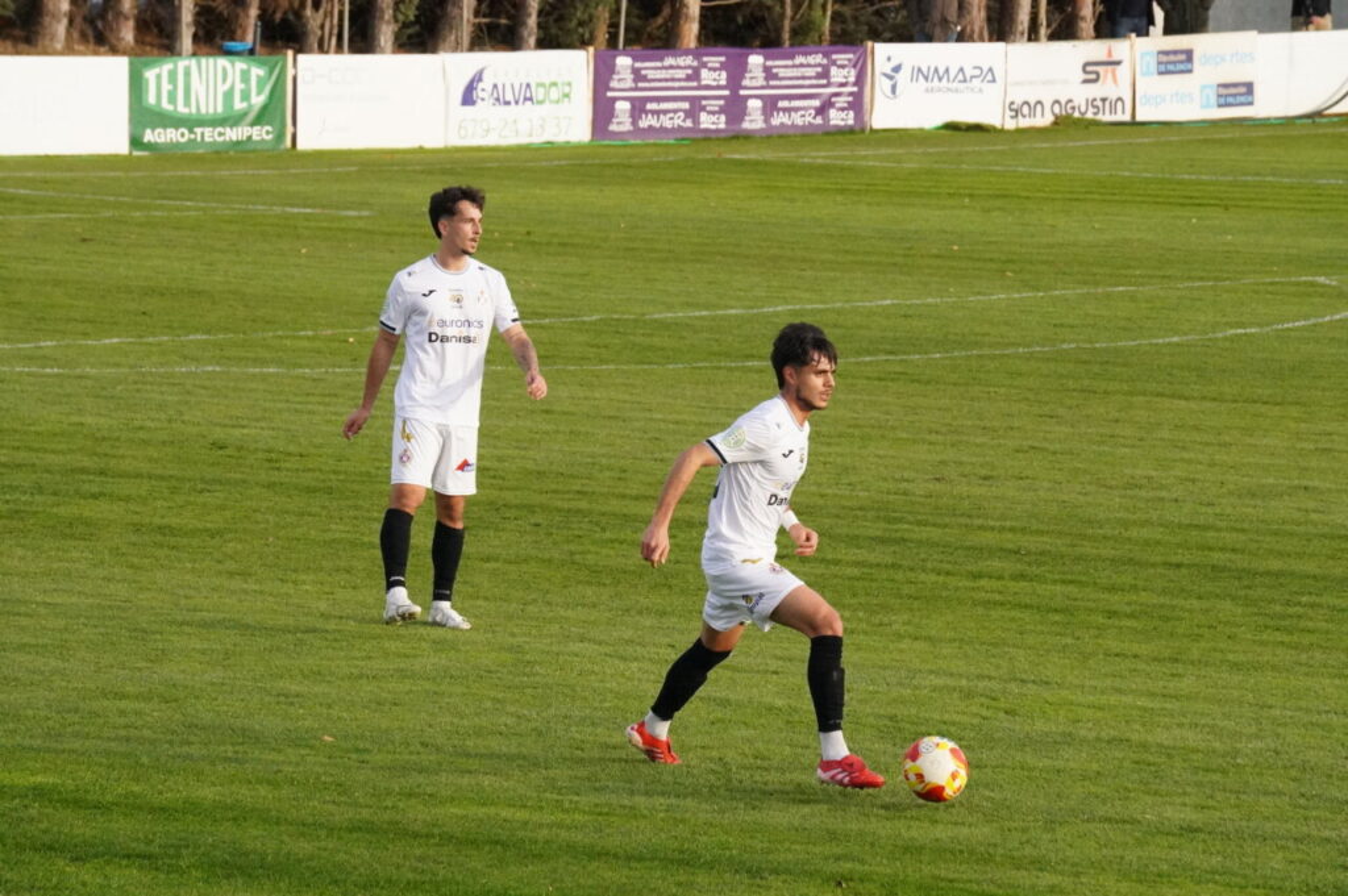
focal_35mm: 248
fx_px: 9260
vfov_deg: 5.5
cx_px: 674
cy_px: 448
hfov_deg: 8.3
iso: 6400
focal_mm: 165
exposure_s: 1/2500
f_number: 9
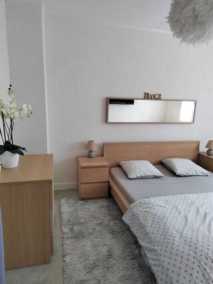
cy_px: 142
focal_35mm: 23
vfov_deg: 73.9
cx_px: 106
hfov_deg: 58.9
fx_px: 189
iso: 656
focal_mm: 5.52
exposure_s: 1/100
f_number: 1.9
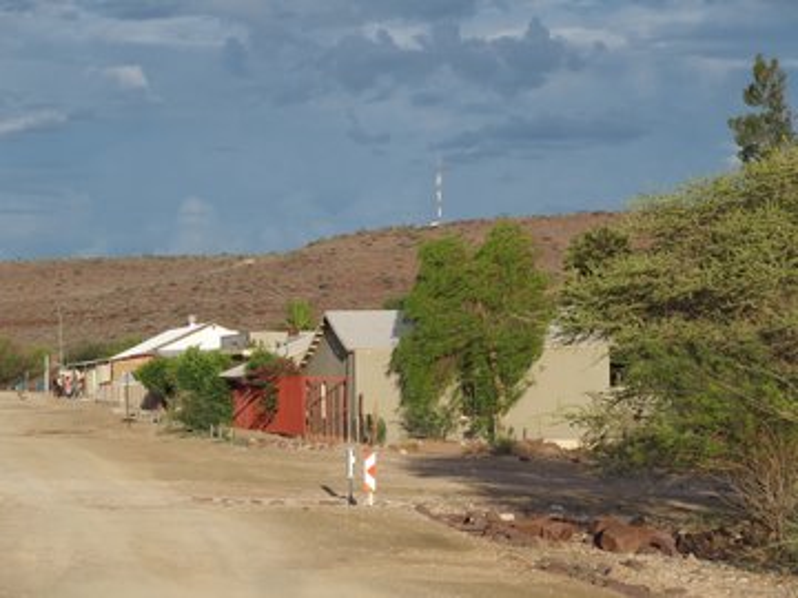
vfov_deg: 13.2
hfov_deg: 17.6
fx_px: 2582
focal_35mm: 112
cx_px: 399
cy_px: 299
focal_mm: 24
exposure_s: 1/800
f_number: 4
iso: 100
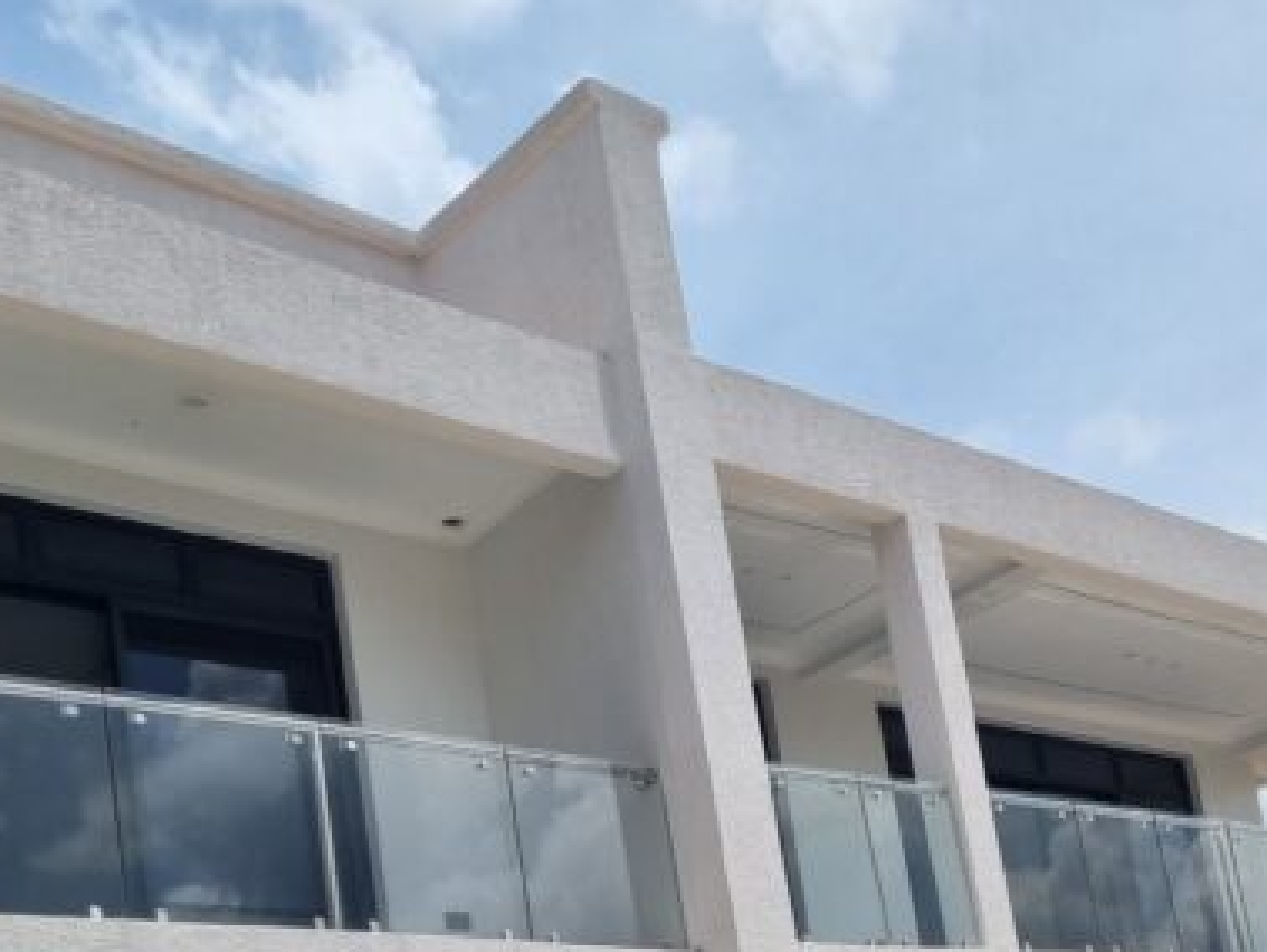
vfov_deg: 25.1
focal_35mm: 55
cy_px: 996
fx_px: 2014
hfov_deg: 34.8
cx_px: 764
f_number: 1.8
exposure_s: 1/4096
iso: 50
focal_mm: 5.4
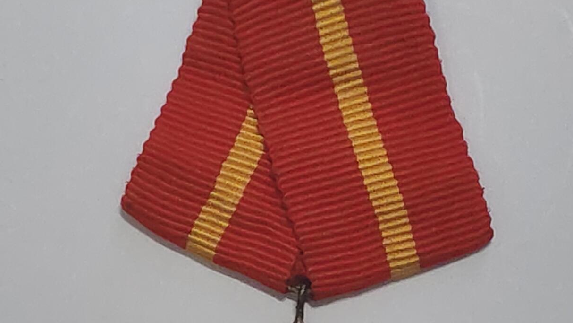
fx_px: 2553
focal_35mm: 168
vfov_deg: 7.2
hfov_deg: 12.8
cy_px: 249
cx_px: 278
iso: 400
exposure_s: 1/33
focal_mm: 5.52
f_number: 1.95
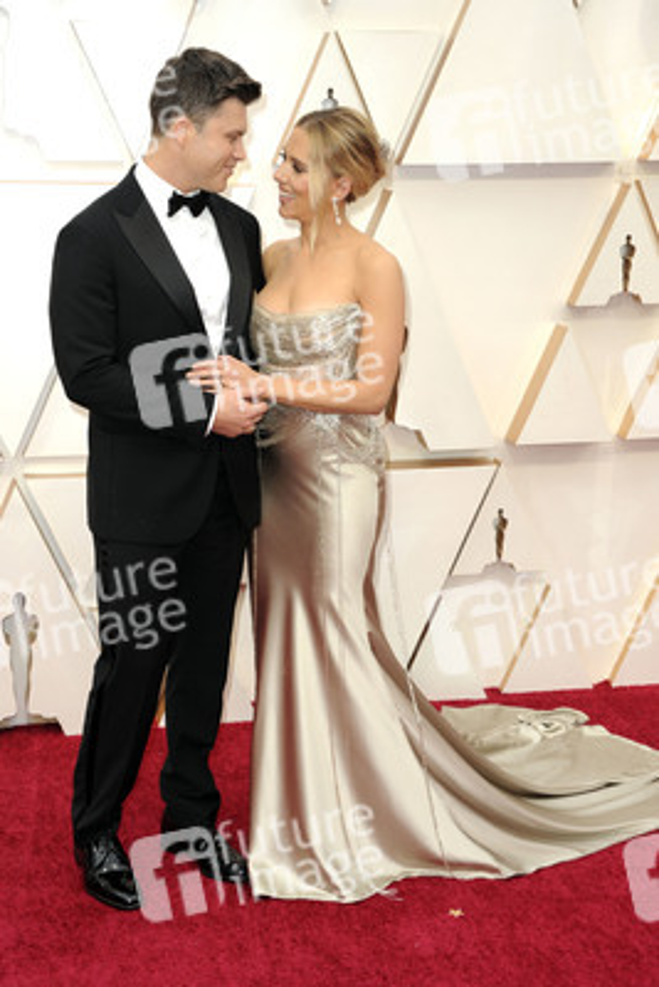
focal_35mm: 56
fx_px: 1536
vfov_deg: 35.6
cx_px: 330
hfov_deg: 24.2
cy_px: 494
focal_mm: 56
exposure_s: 1/250
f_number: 7.1
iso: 1250
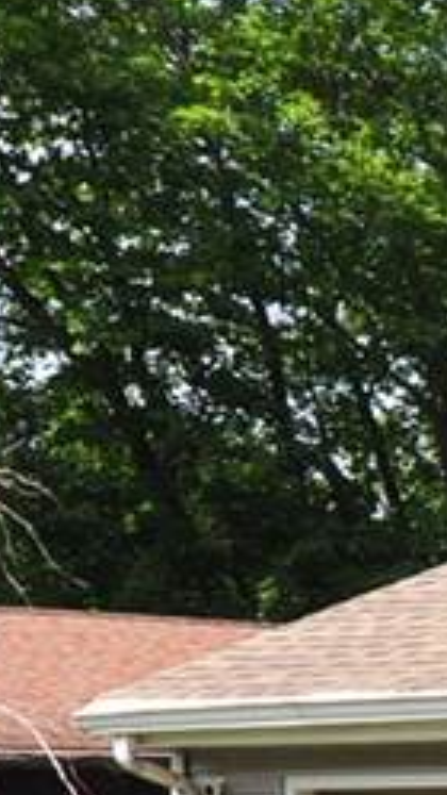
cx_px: 1999
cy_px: 749
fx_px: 3056
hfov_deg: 6.3
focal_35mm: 145
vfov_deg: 14.6
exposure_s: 1/400
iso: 250
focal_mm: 18
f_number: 8
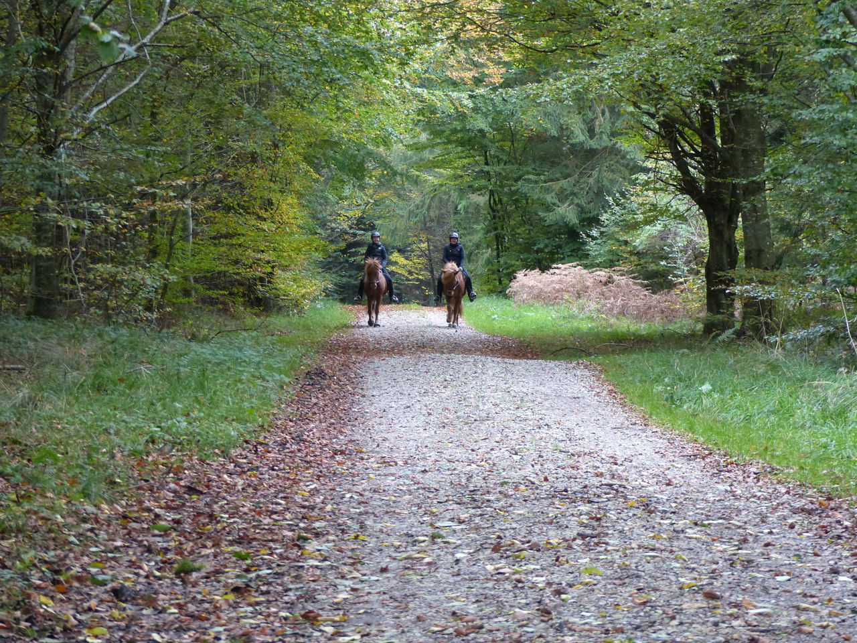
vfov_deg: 12.2
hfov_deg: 16.3
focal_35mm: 121
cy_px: 322
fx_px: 2996
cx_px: 428
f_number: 2.8
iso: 320
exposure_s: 1/60
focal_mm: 21.8
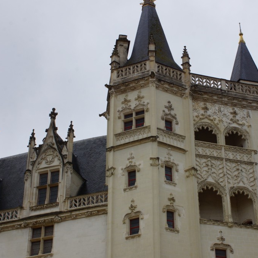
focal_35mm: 68
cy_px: 129
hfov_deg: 25.3
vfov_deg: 25.5
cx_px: 182
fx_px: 570
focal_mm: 35
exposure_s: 1/160
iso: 100
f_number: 13
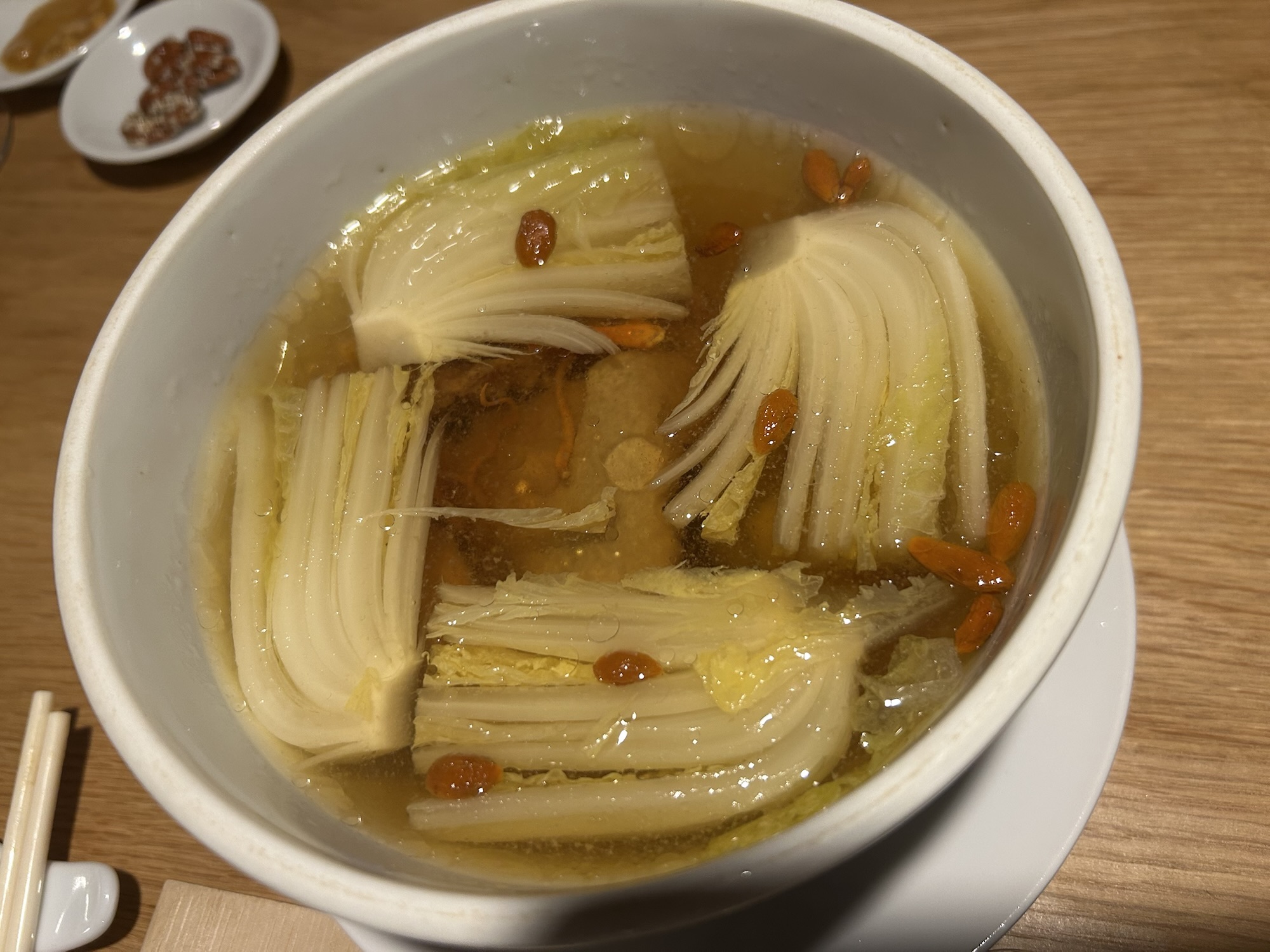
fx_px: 954
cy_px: 476
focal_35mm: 26
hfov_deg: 67.3
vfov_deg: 53.1
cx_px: 635
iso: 125
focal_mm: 5.7
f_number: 1.5
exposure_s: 1/50
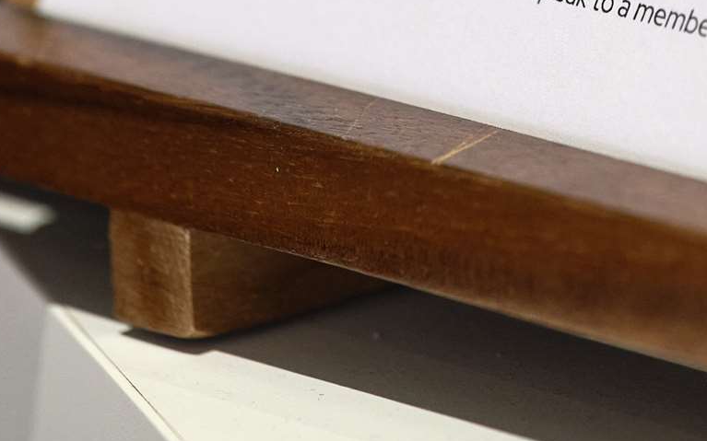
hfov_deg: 4.5
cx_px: 1151
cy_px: -1160
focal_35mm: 462
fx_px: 8900
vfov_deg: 2.8
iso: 1000
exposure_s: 1/160
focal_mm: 110
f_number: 2.8
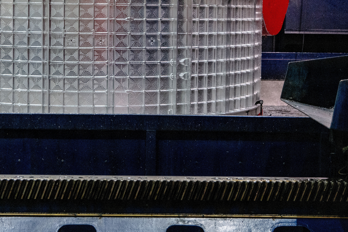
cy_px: 63
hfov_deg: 22.8
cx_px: 147
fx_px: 860
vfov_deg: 15.3
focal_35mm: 89
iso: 3200
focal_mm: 49
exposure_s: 1/125
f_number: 4
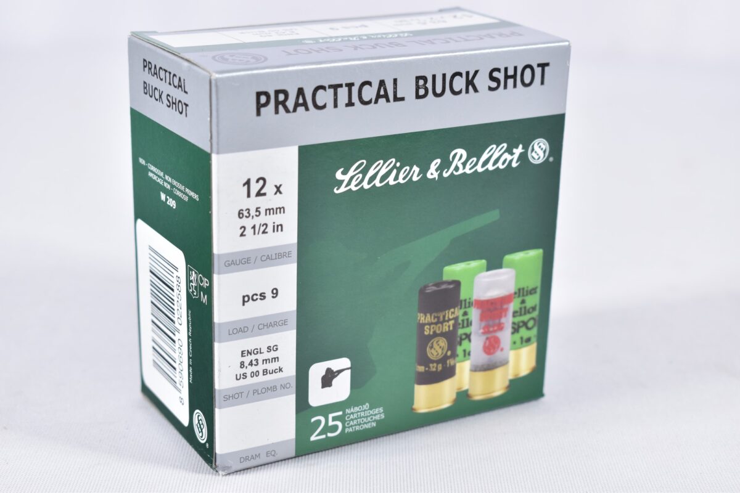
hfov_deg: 29.2
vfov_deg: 19.7
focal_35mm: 69
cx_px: 370
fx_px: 1418
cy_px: 246
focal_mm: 46
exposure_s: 1/40
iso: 640
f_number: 5.3
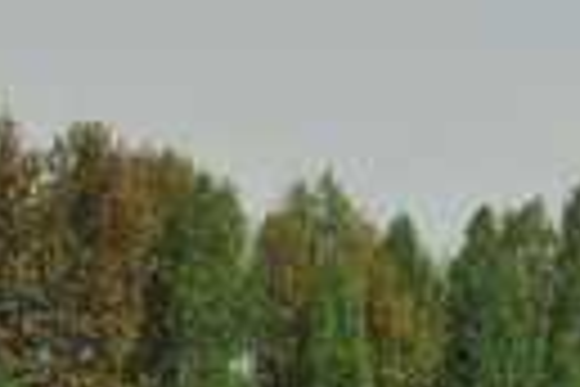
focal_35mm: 347
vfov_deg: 4.0
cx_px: 605
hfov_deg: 5.9
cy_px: 297
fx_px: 5590
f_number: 5
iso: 200
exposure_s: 1/4000
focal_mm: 50
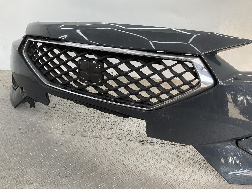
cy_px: 94
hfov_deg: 61.7
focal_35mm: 29
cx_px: 126
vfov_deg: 48.2
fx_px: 211
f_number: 1.8
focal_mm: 3
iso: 16
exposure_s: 1/120
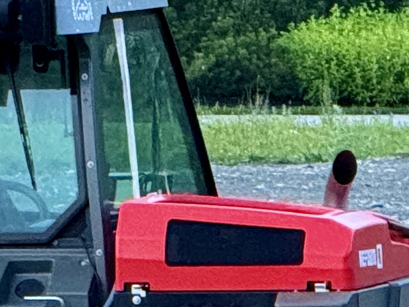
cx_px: 130
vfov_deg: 4.9
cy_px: 301
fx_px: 3580
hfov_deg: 6.5
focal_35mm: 303
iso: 640
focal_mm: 15.66
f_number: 2.8
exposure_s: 1/52
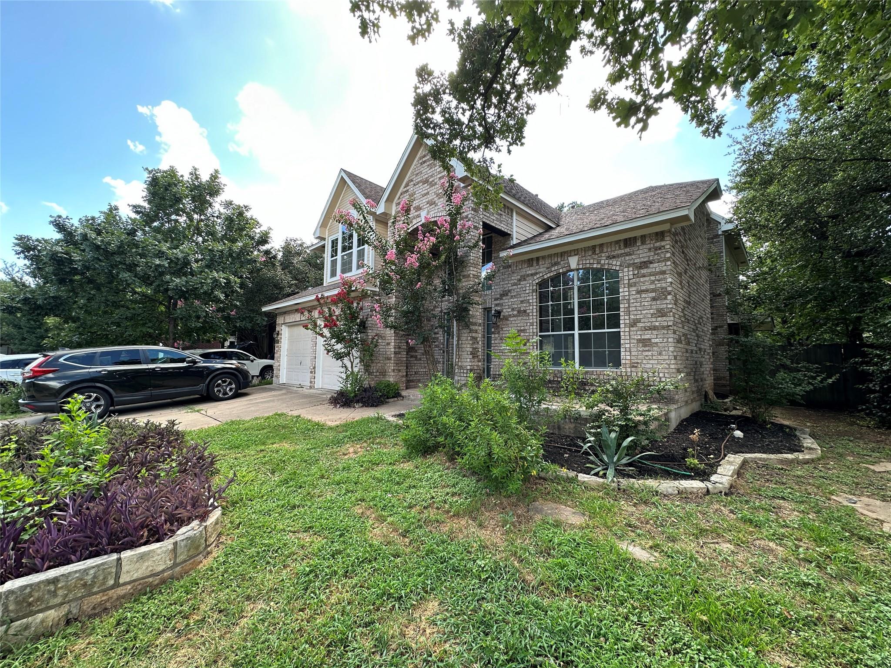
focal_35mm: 14
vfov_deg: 85.7
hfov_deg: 102.1
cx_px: 446
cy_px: 334
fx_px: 360
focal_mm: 2.22
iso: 40
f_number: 2.2
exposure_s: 1/177
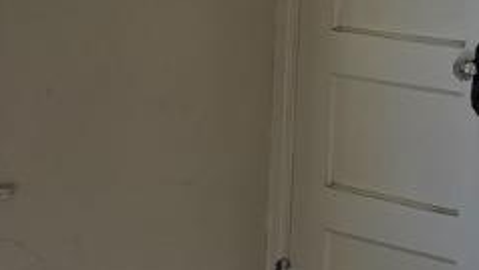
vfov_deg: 7.7
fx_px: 2007
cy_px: 94
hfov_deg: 13.0
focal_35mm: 158
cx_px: -215
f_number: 1.7
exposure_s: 1/180
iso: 16
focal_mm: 6.3
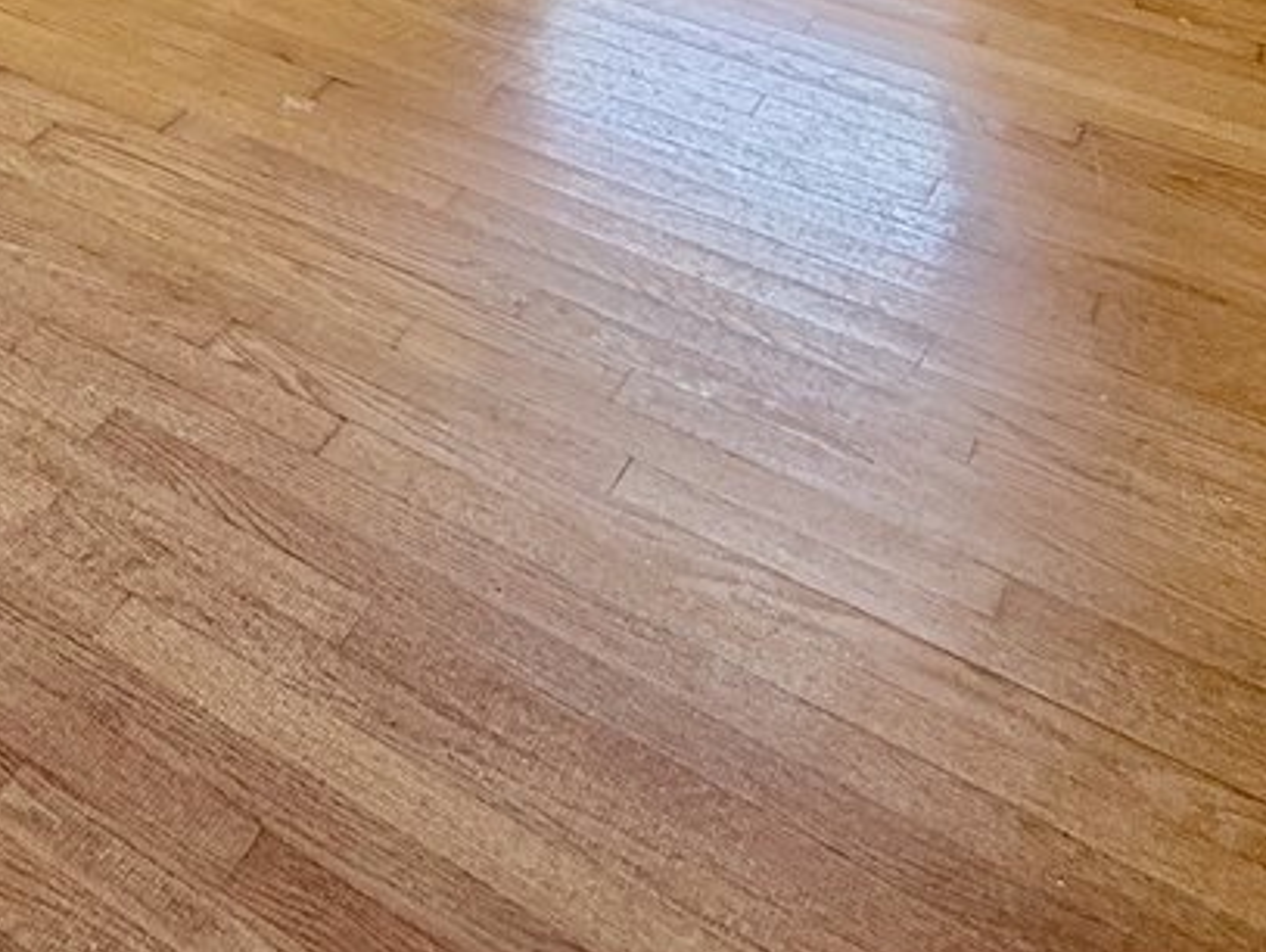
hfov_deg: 34.4
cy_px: -782
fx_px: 1903
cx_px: 92
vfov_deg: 20.0
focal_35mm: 52
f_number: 2.2
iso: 80
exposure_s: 1/99
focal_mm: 2.22
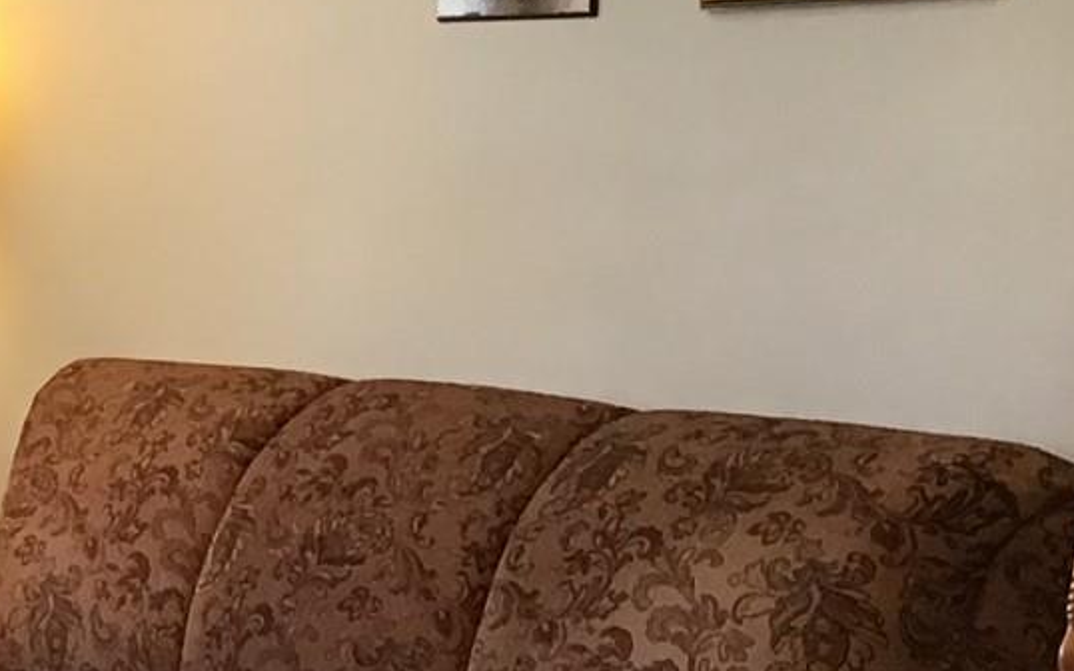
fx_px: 3658
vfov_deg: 10.4
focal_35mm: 125
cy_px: 741
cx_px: 264
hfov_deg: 16.6
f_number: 2.4
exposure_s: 1/30
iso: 80
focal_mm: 3.3
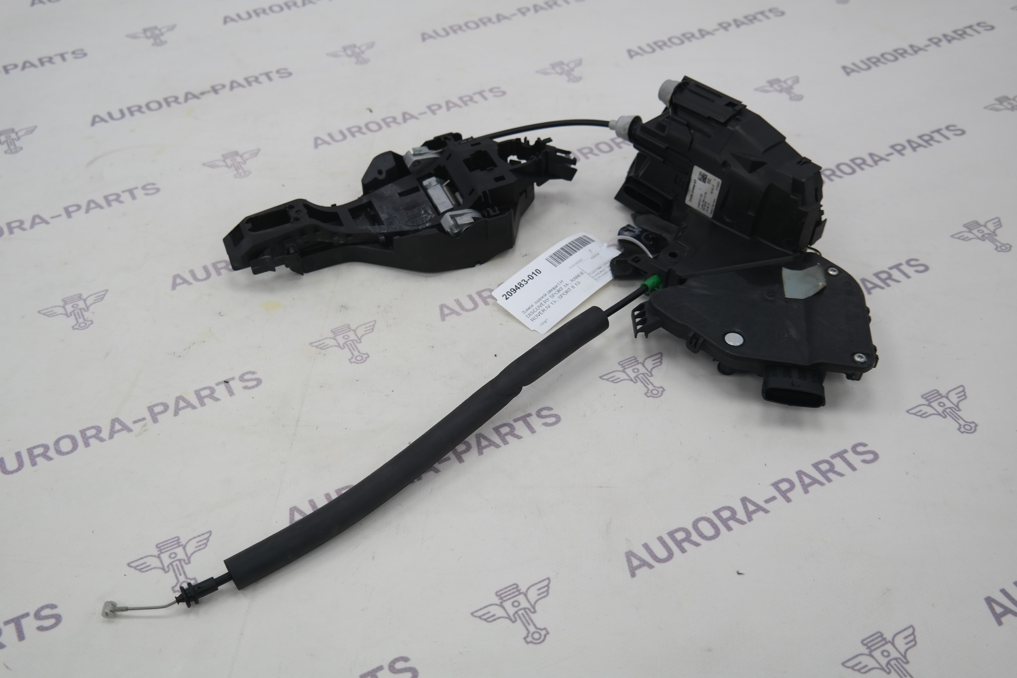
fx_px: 1073
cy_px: 339
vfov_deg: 35.1
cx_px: 508
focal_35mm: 38
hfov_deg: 50.7
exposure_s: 1/100
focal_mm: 25
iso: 200
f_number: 4
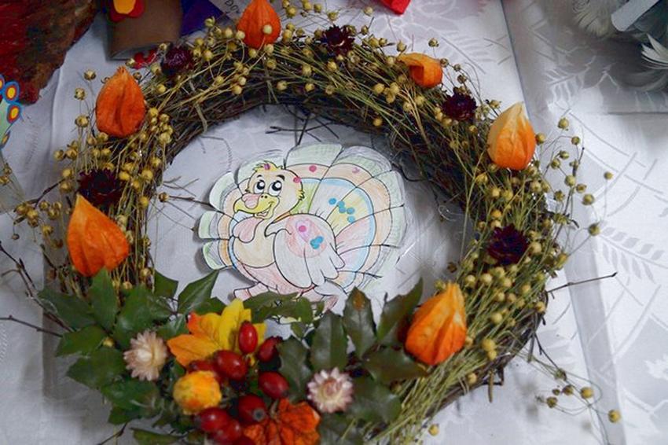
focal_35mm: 42
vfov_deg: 31.9
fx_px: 779
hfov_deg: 46.4
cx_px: 334
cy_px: 222
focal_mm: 28
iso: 3200
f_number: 4.5
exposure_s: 1/80
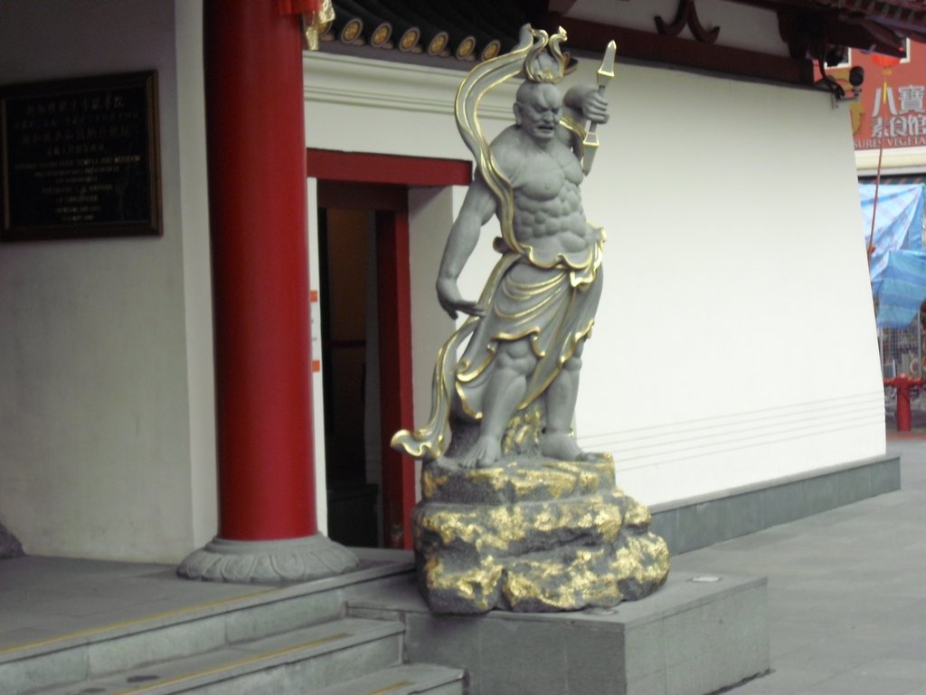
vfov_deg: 18.9
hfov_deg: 25.0
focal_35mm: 78
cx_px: 463
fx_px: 2087
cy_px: 348
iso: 200
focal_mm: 12.8
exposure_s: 1/80
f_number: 4.2
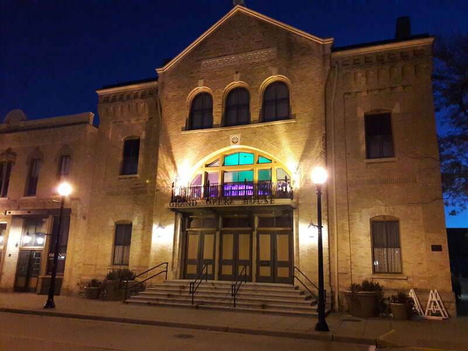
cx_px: 234
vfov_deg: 49.7
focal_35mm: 28
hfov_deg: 63.4
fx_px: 379
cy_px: 176
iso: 400
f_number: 1.9
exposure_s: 1/15
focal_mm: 3.7
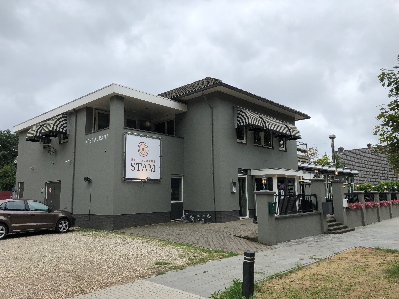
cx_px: 200
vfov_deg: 49.7
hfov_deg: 63.4
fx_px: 323
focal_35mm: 28
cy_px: 150
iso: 20
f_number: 1.8
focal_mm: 3.99
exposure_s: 1/665
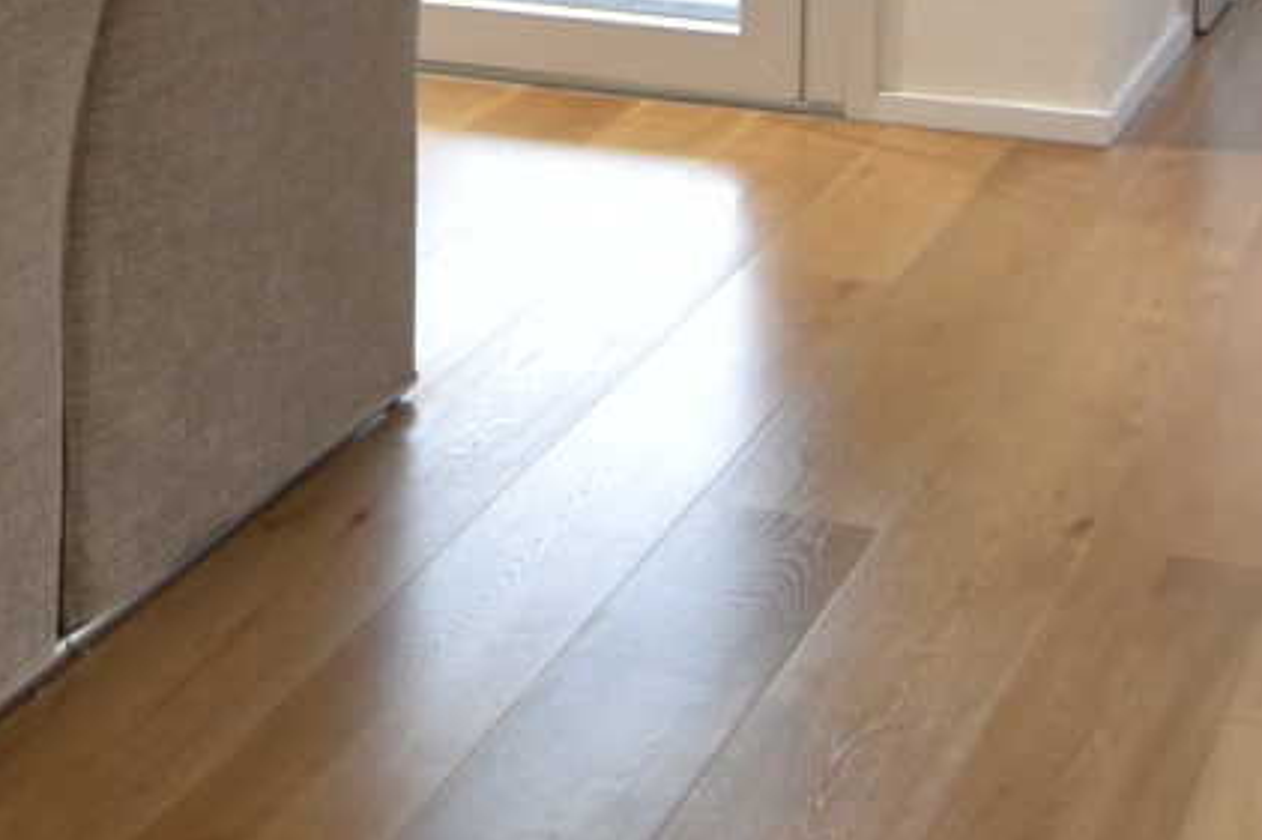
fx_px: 3189
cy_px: -713
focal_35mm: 91
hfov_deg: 22.3
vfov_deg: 13.4
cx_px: 401
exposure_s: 1/2
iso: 100
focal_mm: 10
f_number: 5.6
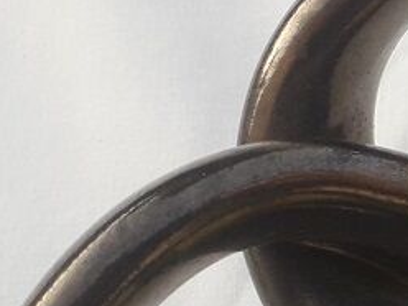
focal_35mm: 135
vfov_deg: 10.9
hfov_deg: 12.9
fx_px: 1591
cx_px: 792
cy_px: 285
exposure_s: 1/254
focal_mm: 3.6
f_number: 1.9
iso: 40
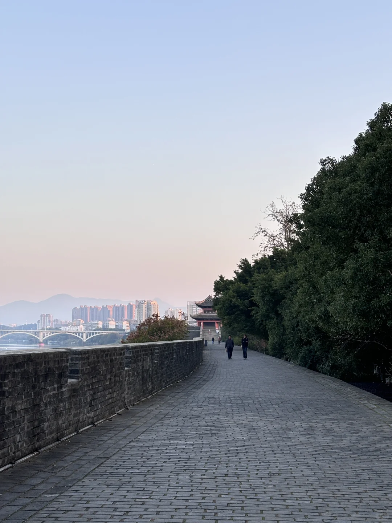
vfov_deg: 36.8
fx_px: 785
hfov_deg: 28.0
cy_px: 262
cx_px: 196
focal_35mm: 52
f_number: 1.6
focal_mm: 5.96
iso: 32
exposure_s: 1/266
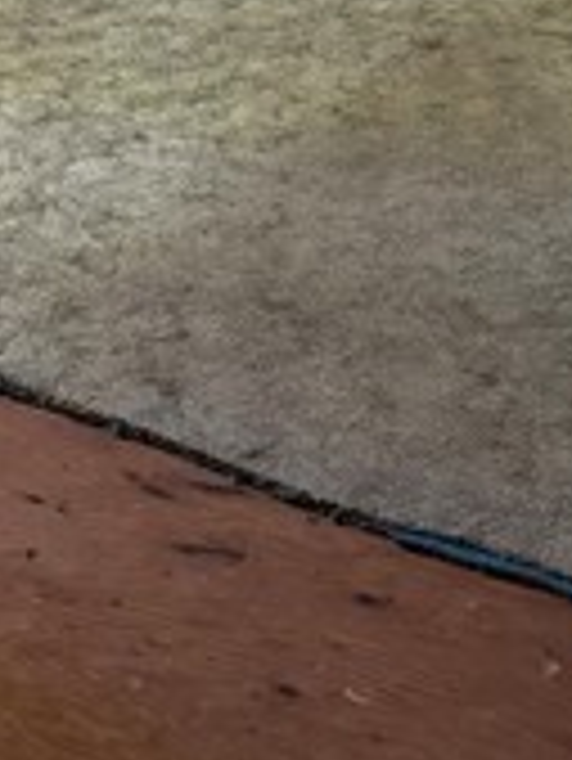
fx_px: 2002
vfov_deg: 20.6
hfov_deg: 15.7
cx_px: -81
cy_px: -49
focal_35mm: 91
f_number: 1.78
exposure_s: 1/30
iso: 800
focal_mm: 6.76
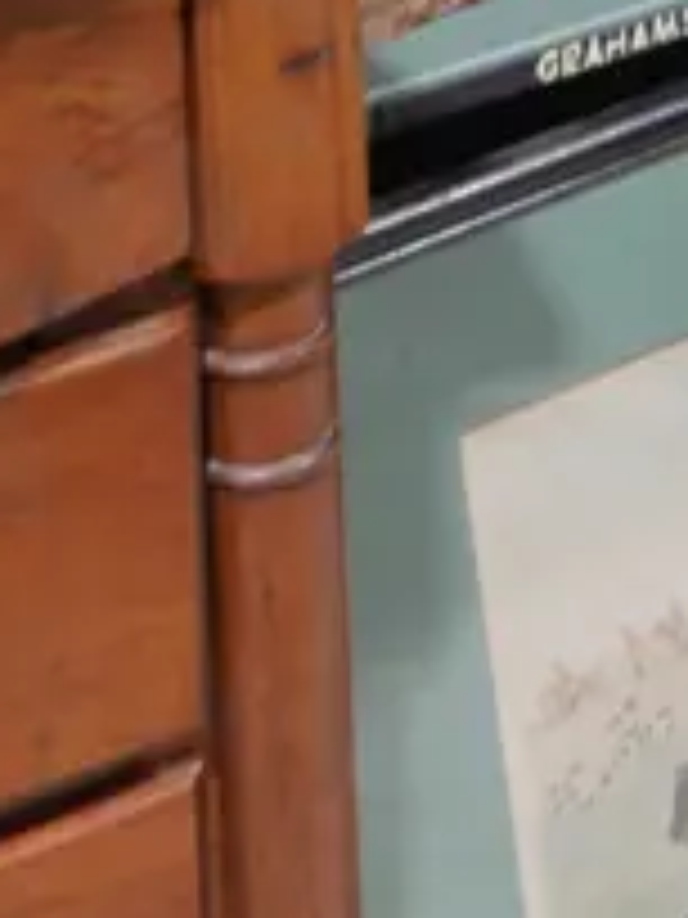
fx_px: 4797
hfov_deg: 8.0
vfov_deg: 10.0
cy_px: -968
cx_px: 1019
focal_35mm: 181
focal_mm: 18
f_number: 4
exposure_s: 1/60
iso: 1000
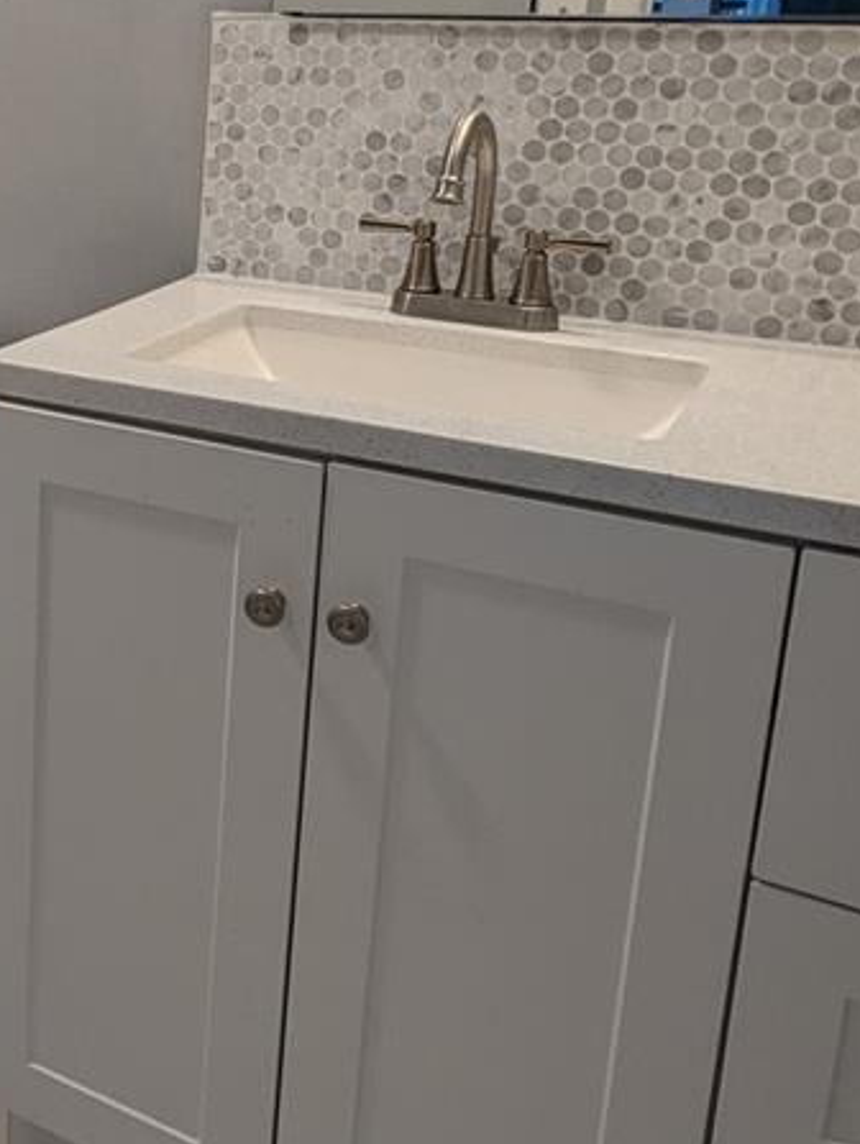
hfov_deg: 29.5
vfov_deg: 42.8
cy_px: 330
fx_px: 1422
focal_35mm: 43
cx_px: -142
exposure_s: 1/40
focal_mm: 2.35
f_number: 2.2
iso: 43
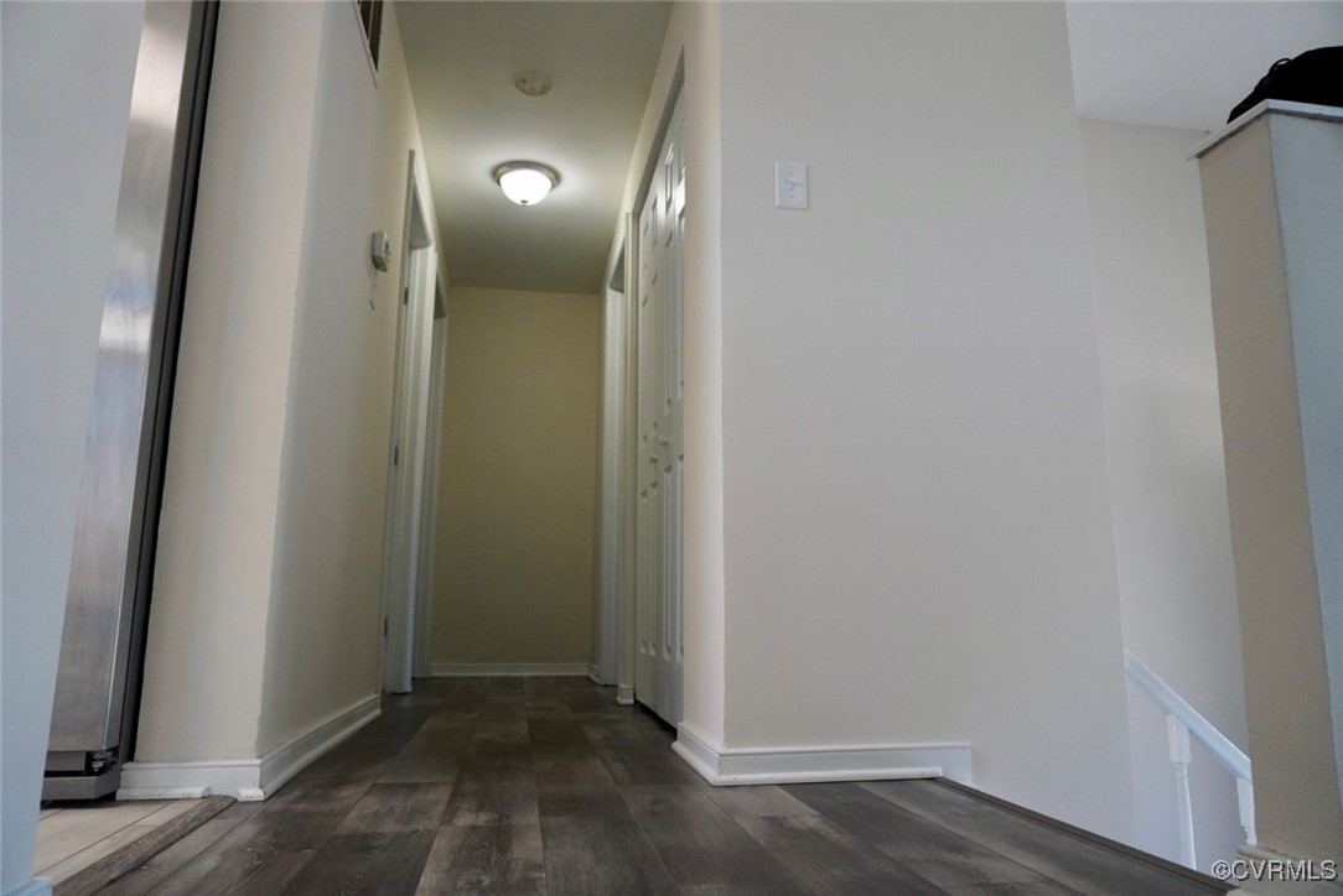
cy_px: 448
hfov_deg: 73.7
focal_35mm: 24
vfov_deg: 53.2
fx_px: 896
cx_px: 672
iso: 1250
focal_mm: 16
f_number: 4
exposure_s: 1/160
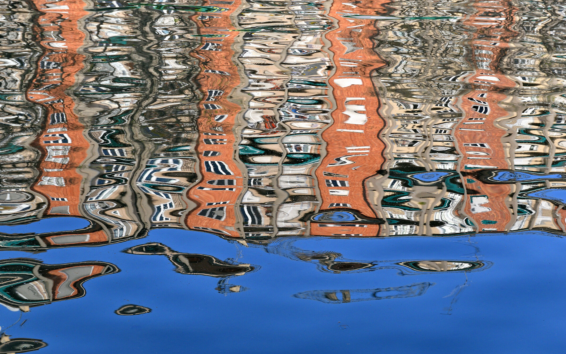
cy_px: 187
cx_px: 282
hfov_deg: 24.1
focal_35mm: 86
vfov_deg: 15.2
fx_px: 1327
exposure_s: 1/180
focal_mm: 56
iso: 200
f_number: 8
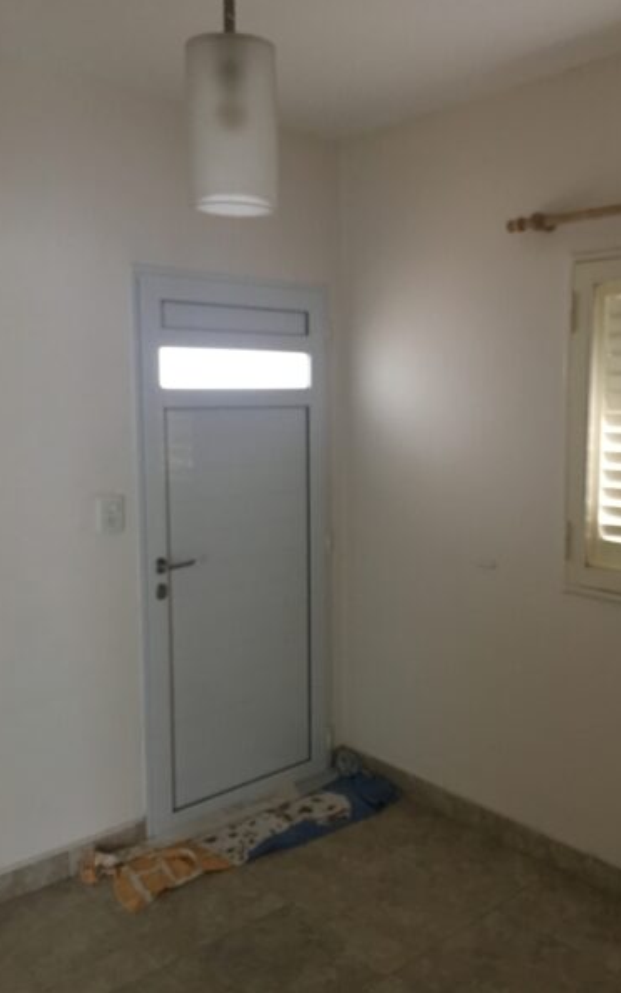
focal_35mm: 31
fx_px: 839
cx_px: 337
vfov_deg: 61.2
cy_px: 494
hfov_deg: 40.6
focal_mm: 4.15
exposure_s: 1/8
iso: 160
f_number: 2.2
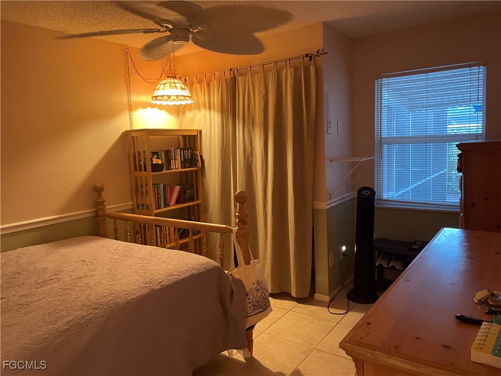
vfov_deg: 53.1
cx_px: 250
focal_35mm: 26
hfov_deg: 67.3
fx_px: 376
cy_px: 188
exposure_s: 1/40
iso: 400
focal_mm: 4.2
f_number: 1.6
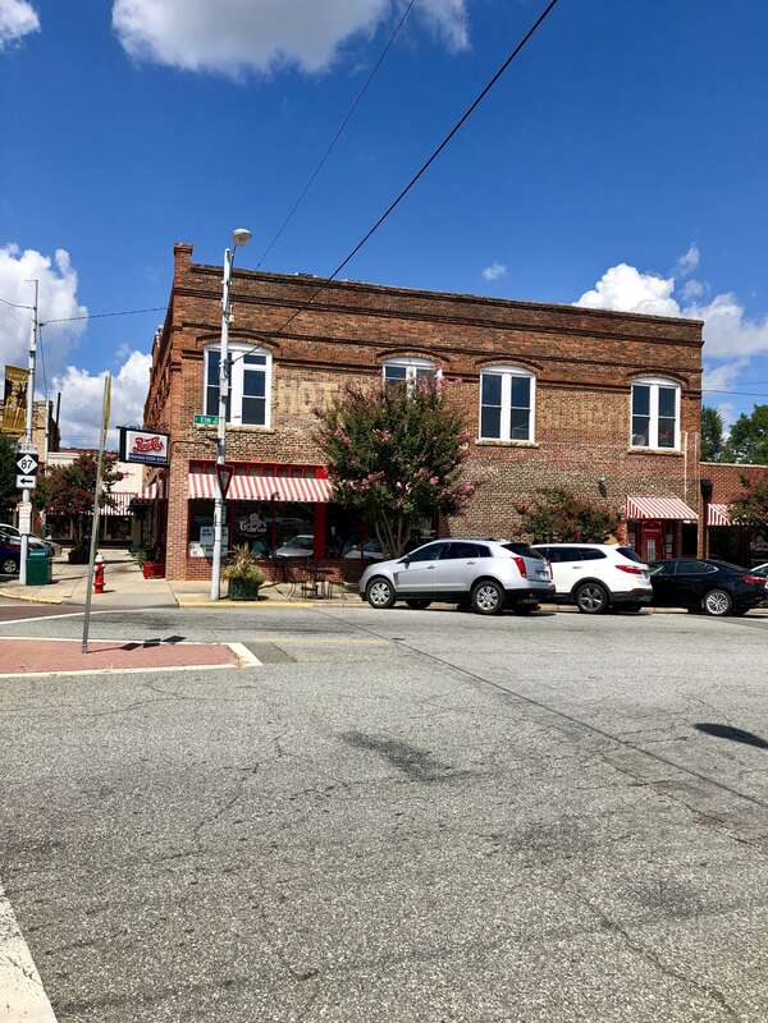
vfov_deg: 63.4
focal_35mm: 28
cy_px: 512
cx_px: 384
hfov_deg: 49.7
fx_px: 828
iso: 20
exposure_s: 1/2558
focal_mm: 3.99
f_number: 1.8
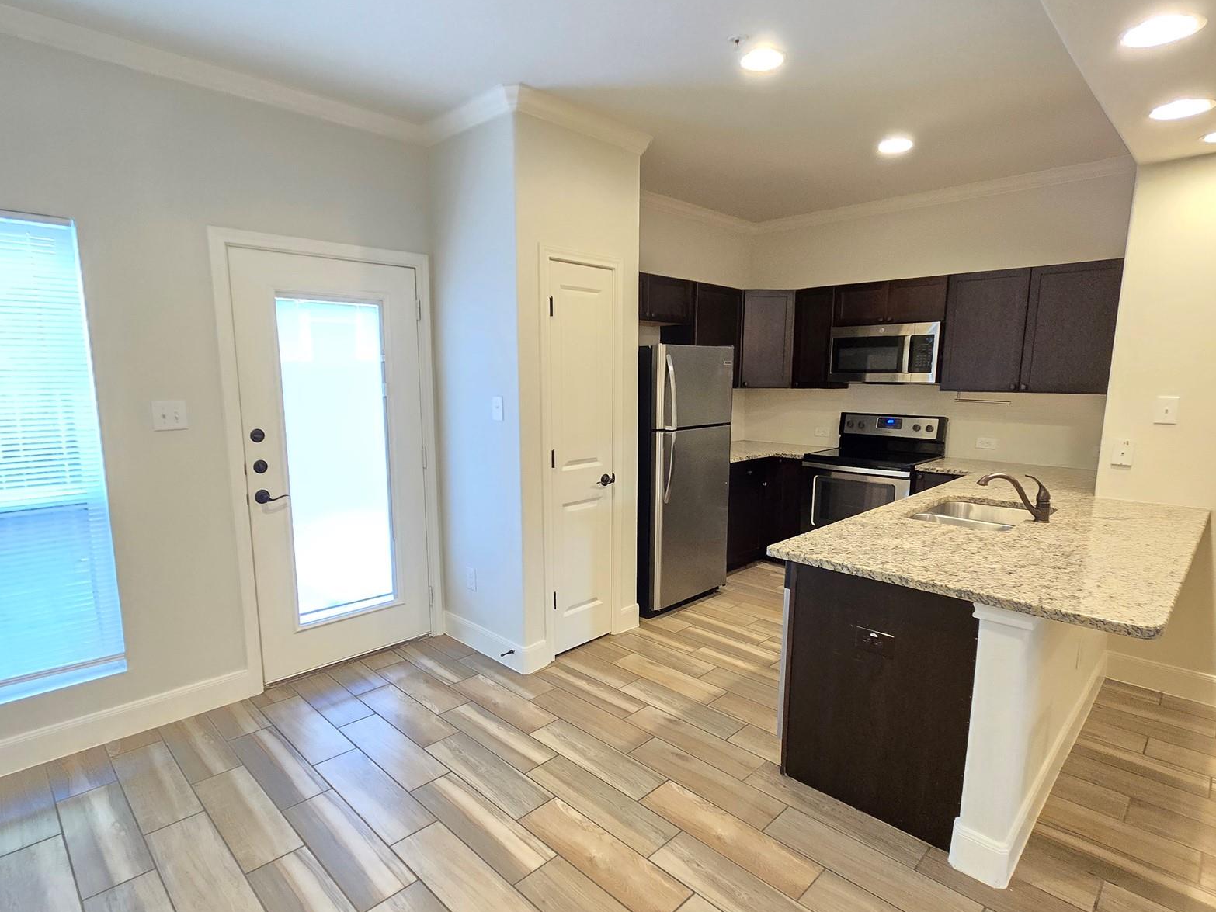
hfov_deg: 91.0
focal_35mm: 17
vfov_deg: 74.7
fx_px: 597
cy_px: 475
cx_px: 584
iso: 1000
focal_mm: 2.2
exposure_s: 1/60
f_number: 2.2
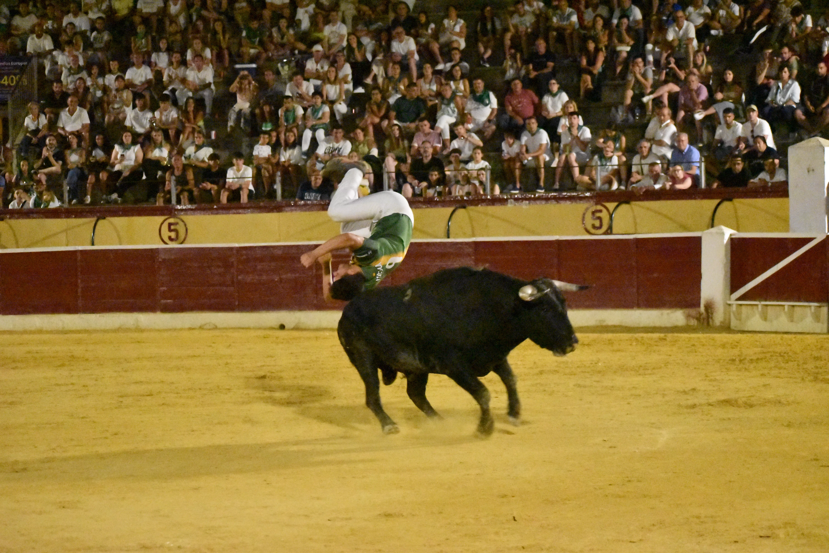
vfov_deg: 11.7
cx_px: 414
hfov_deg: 17.5
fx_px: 2694
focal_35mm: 117
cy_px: 276
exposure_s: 1/400
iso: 25600
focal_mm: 78
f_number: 5
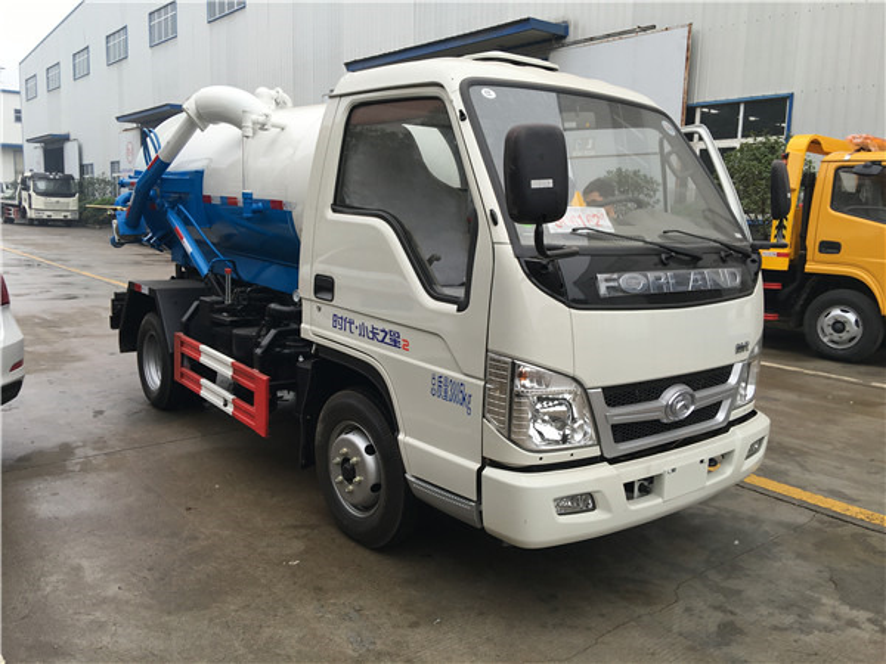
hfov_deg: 61.7
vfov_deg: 48.2
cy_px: 332
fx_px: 742
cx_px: 443
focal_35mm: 29
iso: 25
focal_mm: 4.15
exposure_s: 1/123
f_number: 2.2
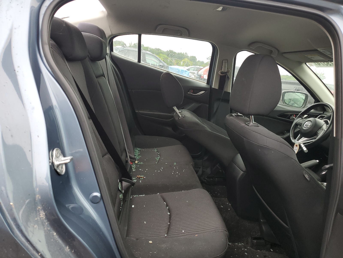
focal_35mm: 26
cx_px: 172
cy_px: 129
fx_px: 258
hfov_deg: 67.3
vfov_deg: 53.1
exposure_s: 1/123
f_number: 1.5
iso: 50
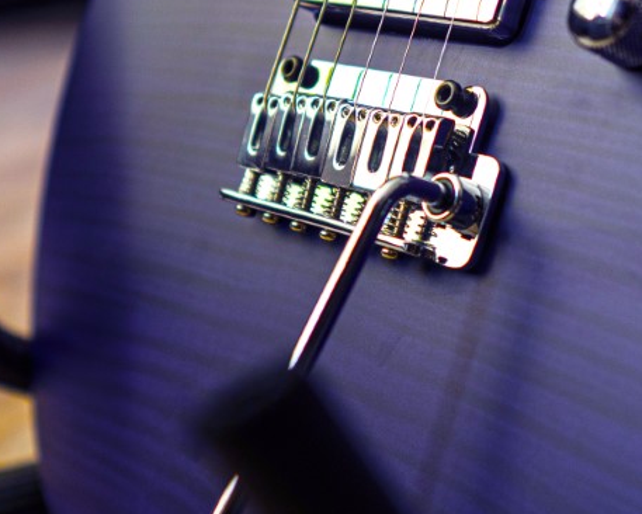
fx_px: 1331
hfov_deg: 26.9
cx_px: 455
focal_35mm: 70
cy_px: 202
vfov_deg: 21.8
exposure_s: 1/160
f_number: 1.6
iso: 200
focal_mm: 16
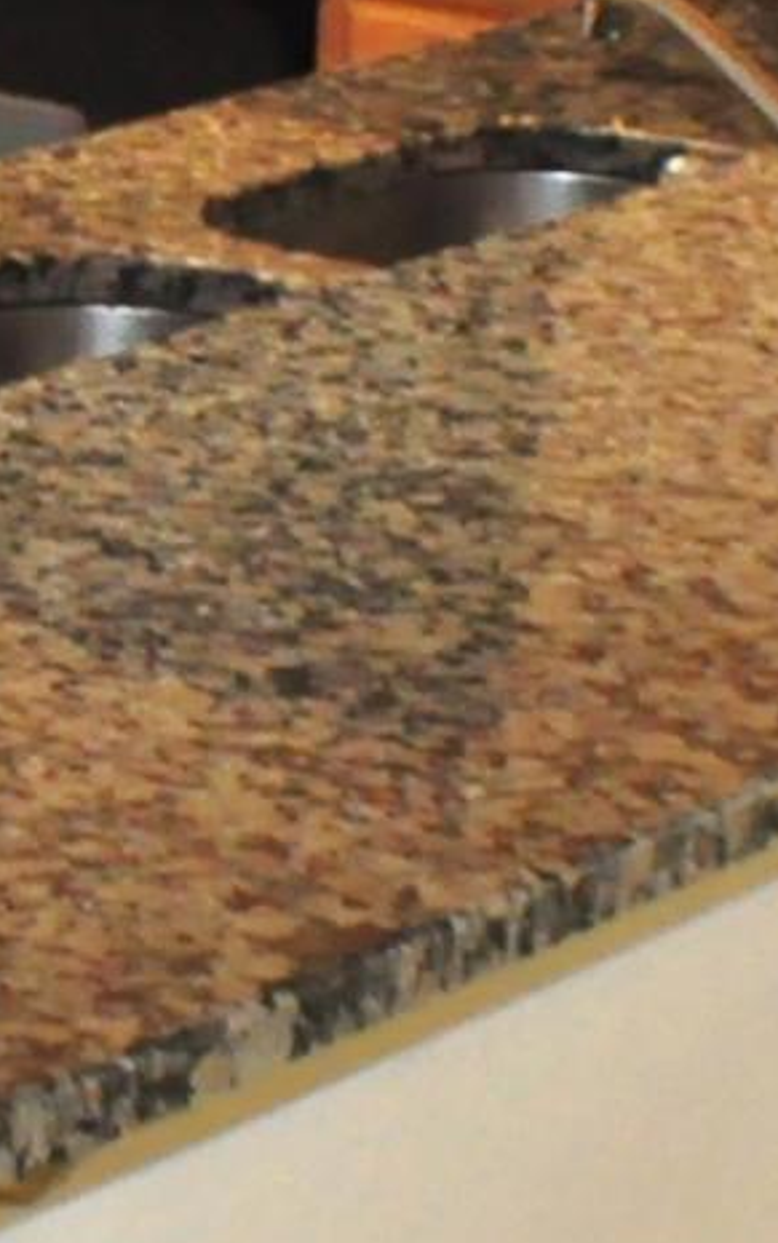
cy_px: -901
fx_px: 8677
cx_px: -1107
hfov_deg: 5.0
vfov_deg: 8.0
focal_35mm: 256
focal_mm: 26
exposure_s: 1/60
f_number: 8
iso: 2500
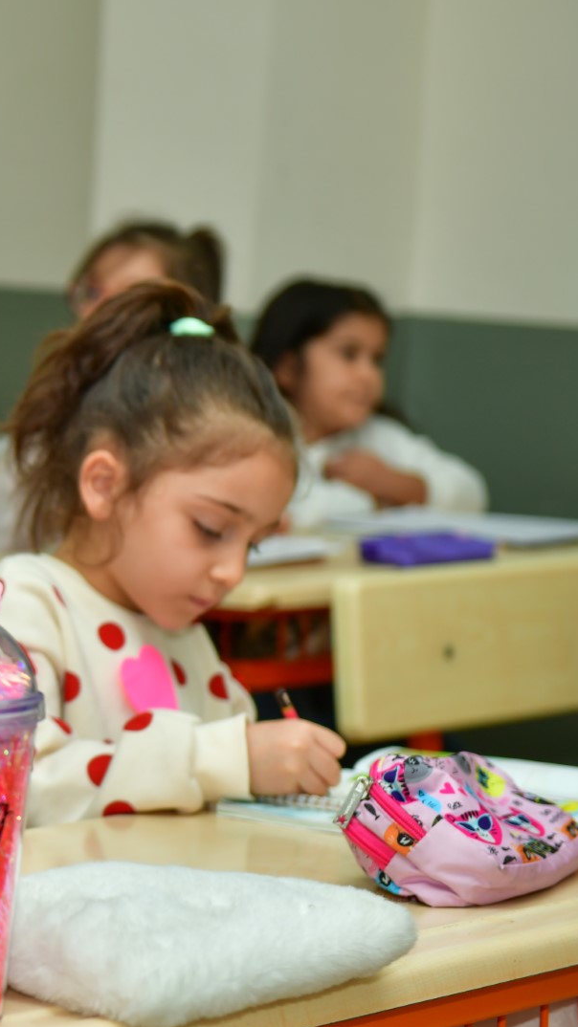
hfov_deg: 12.0
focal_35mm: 98
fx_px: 2671
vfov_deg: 21.8
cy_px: 514
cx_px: -172
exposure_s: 1/200
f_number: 4
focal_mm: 62
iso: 250
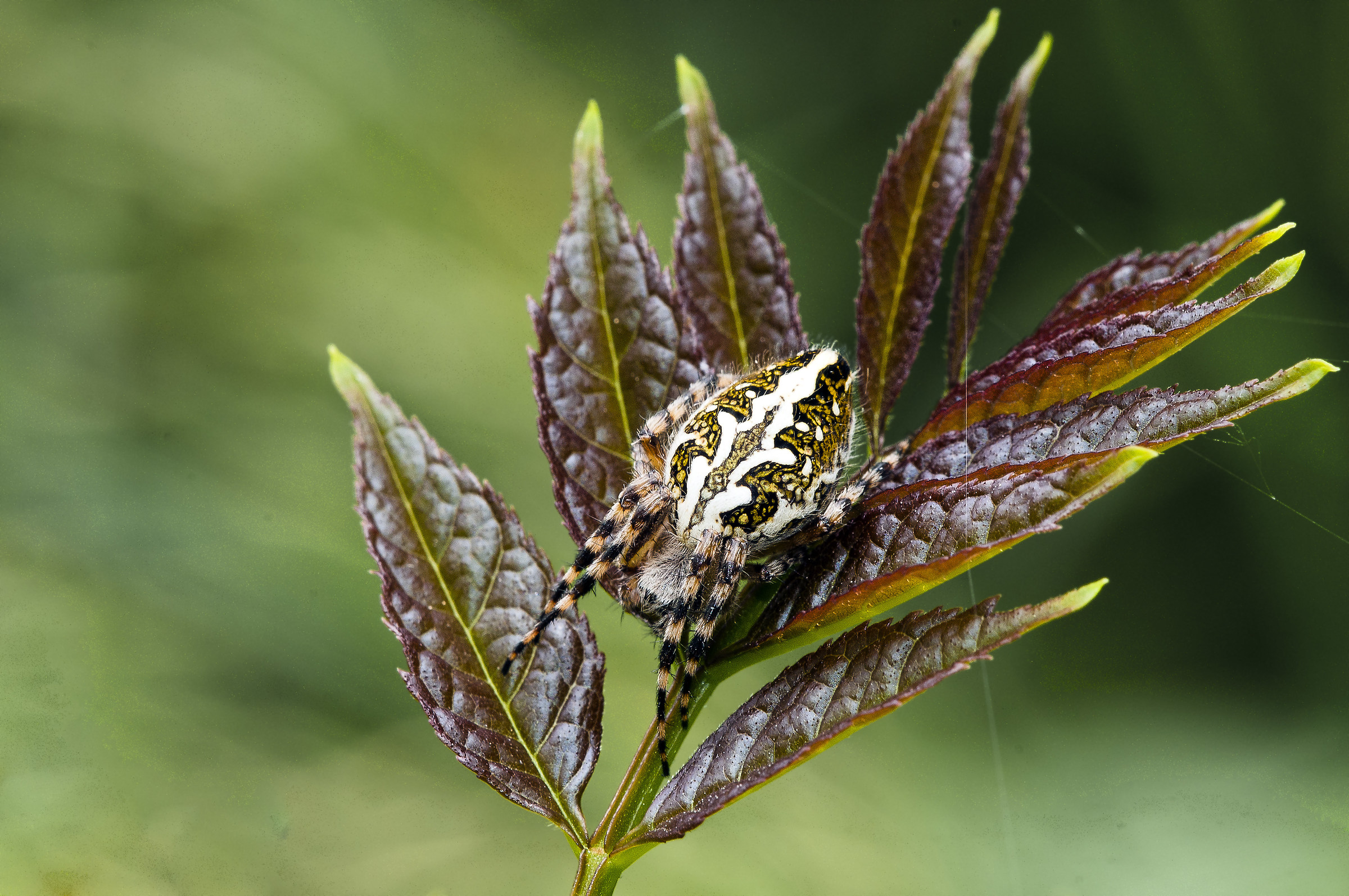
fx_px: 8421
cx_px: 674
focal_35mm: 225
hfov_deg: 9.2
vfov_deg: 6.1
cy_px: 448
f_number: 10
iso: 320
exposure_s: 1/40
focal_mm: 150
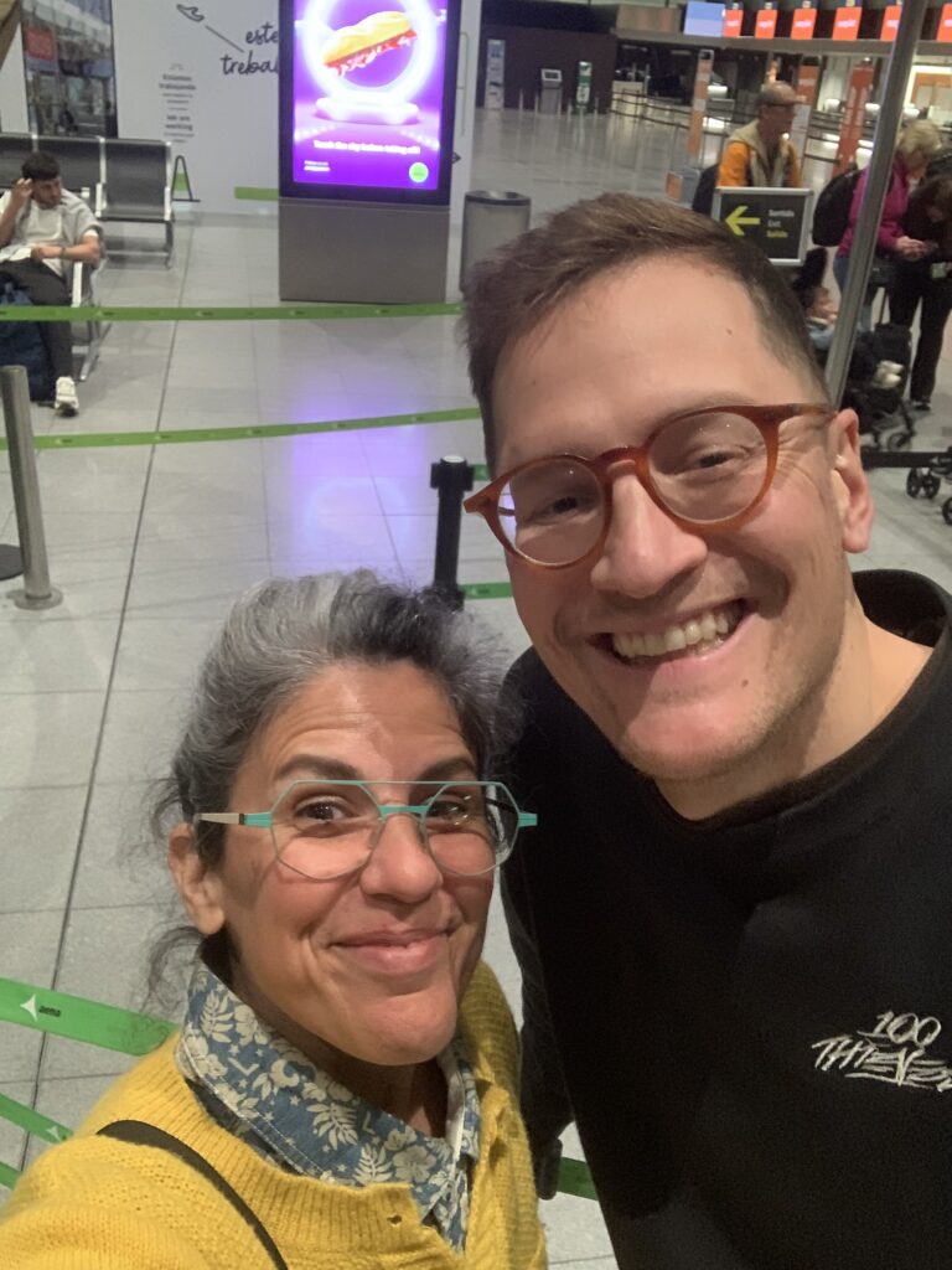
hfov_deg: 44.2
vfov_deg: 56.8
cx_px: 476
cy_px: 635
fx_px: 1173
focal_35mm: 32
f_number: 2.2
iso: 400
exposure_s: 1/30
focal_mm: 2.87
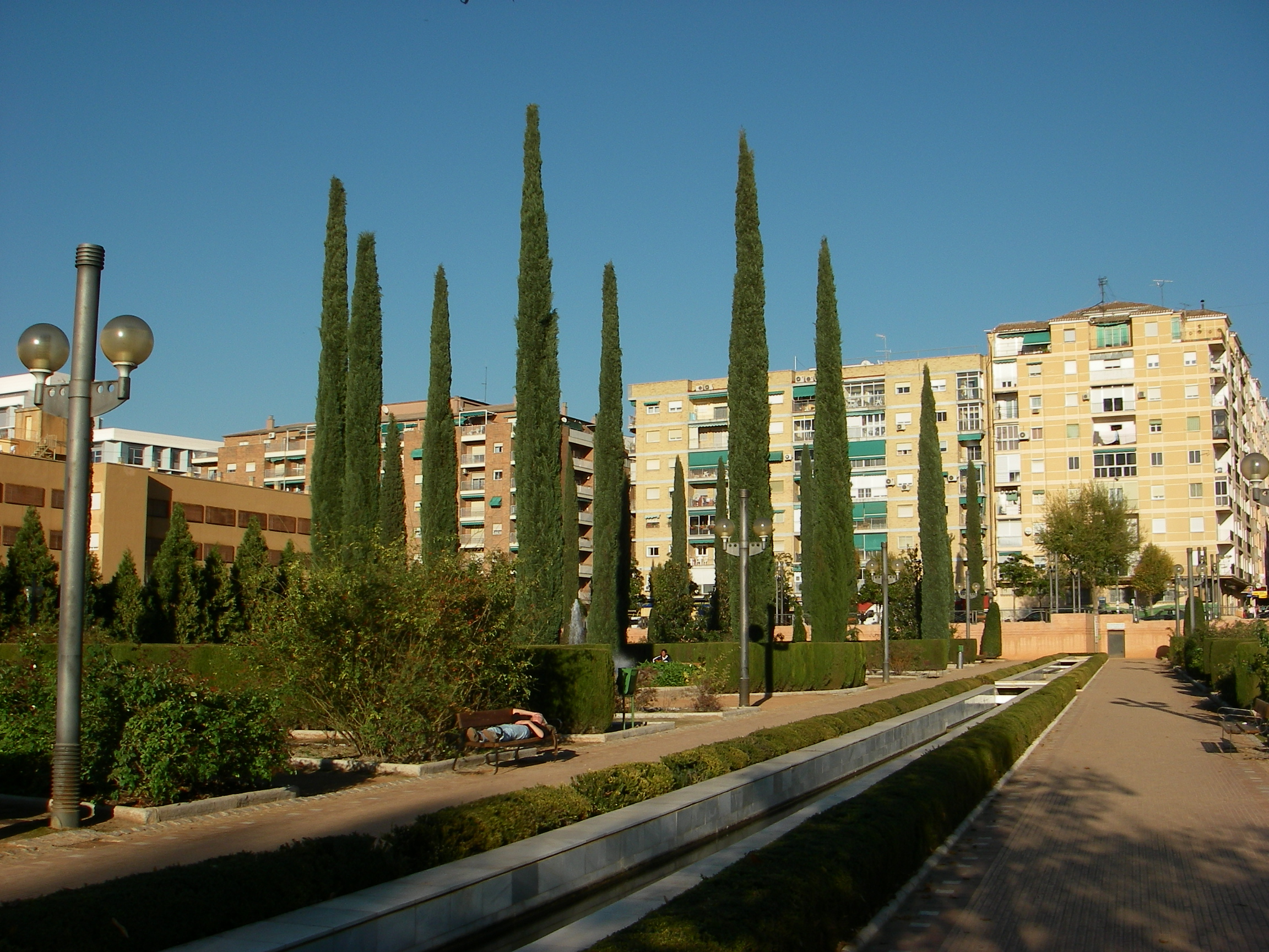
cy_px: 476
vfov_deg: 37.7
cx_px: 634
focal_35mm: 38
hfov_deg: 49.0
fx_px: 1393
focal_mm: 6.3
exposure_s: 1/320
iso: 64
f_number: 6.6
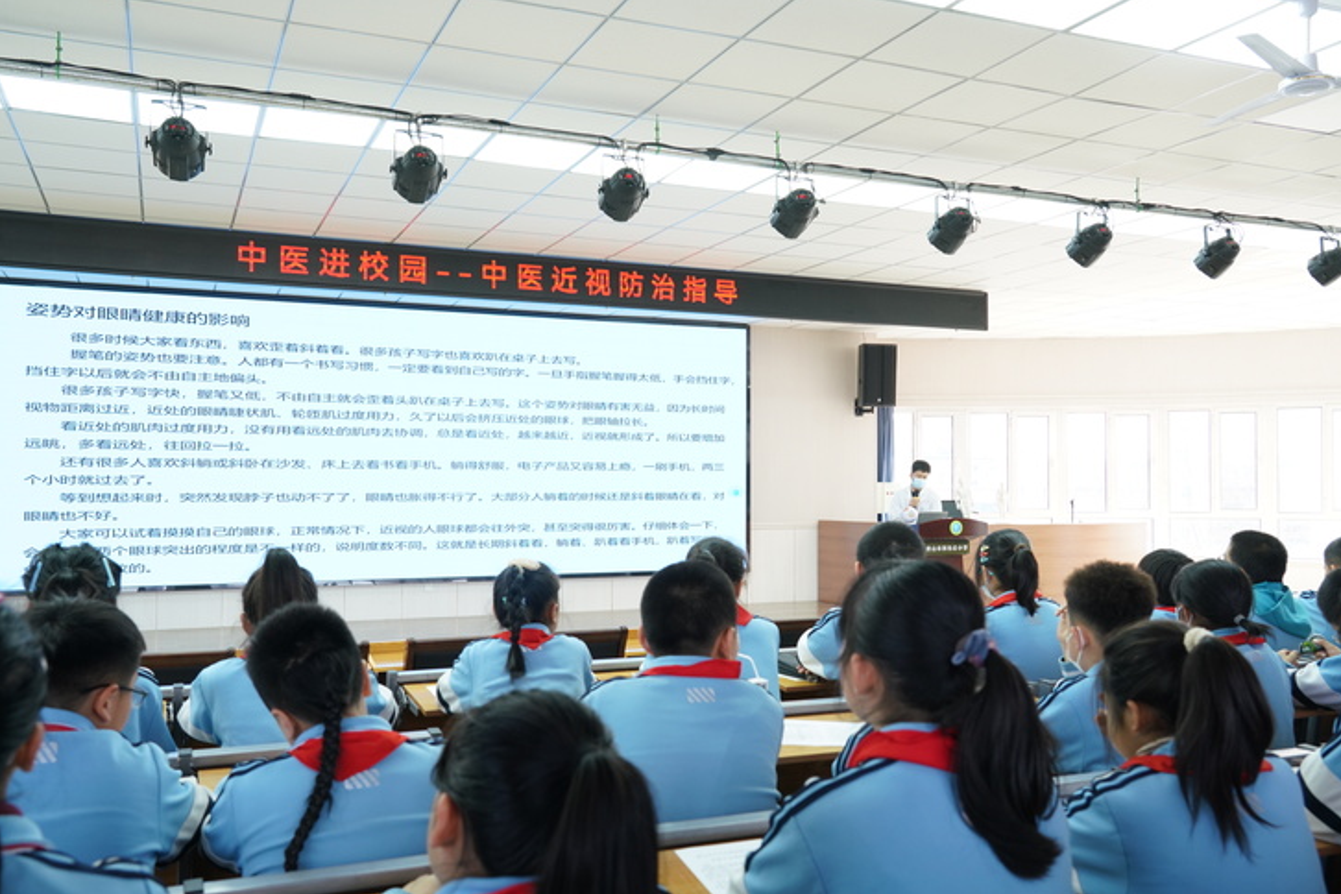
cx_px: 678
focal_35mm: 31
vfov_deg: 42.3
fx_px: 1155
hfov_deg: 60.3
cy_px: 457
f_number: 6.3
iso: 1000
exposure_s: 1/100
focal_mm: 30
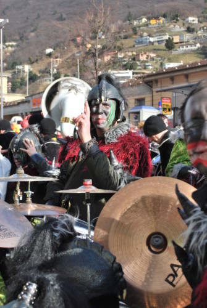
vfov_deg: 33.4
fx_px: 516
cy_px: 154
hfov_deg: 22.7
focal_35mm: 60
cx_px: 104
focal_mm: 40
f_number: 7.1
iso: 100
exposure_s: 1/200
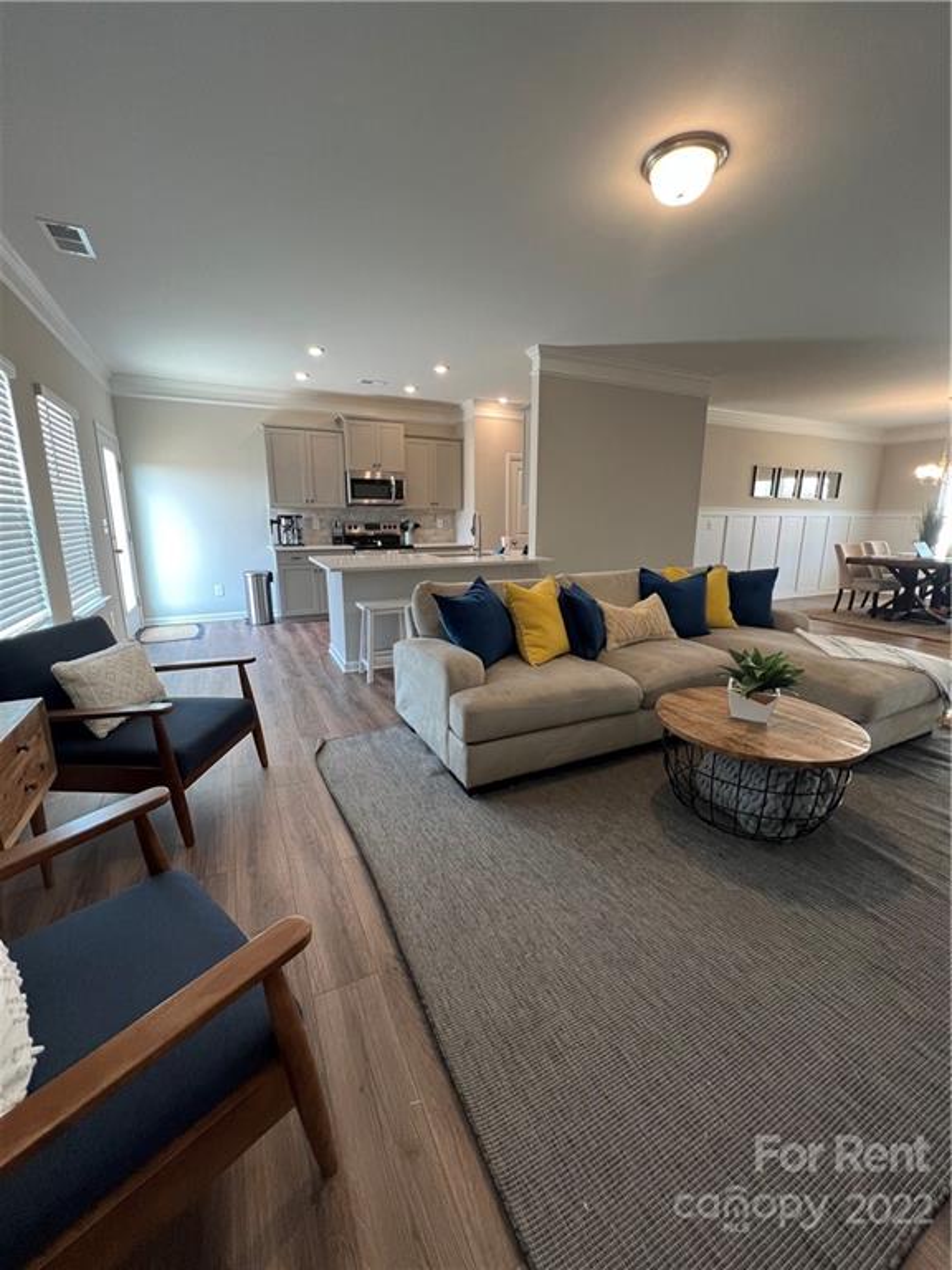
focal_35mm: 13
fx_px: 477
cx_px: 476
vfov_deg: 106.2
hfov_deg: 89.9
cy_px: 635
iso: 160
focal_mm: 1.57
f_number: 1.8
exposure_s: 1/60
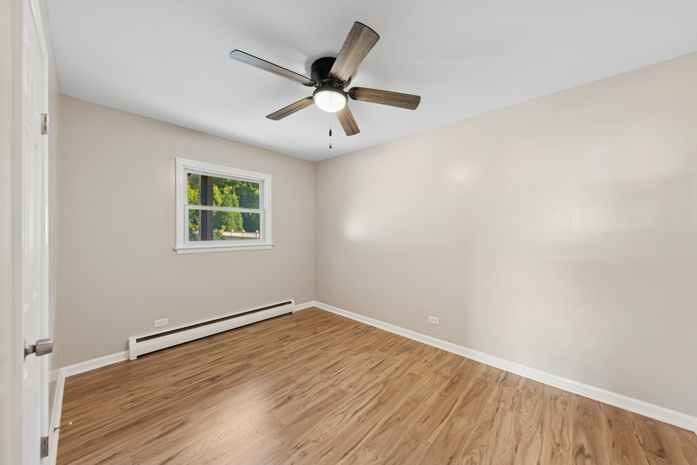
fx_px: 232
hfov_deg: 112.6
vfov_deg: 90.1
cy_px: 232
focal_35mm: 12
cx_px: 348
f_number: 9
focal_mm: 12
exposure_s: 1/4
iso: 320
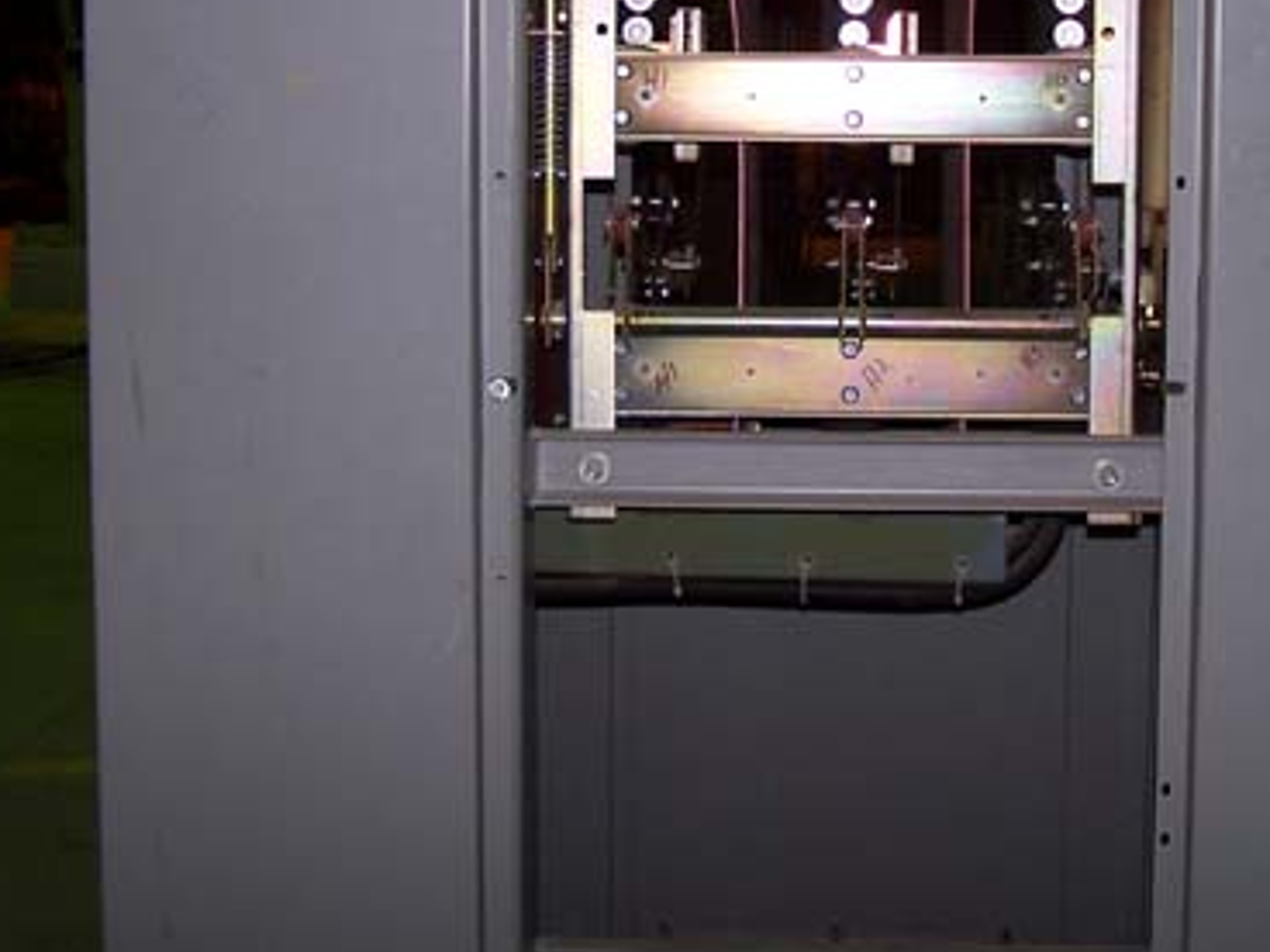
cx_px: 783
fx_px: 2421
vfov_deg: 21.9
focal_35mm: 66
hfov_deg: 29.3
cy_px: 166
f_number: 2.8
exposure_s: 1/60
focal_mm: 6.3
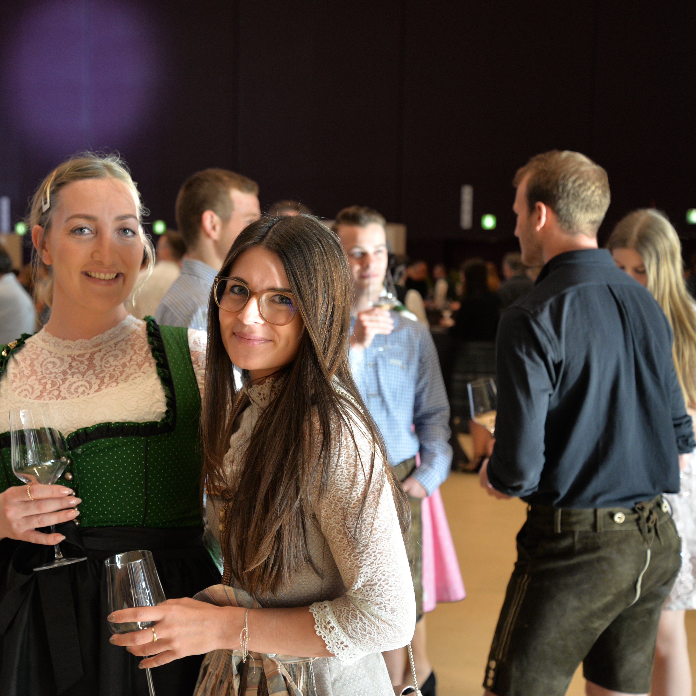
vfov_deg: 29.1
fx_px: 1342
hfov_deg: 28.8
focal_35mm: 59
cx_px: 211
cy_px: 348
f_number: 4.2
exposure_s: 1/50
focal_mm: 46
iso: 800
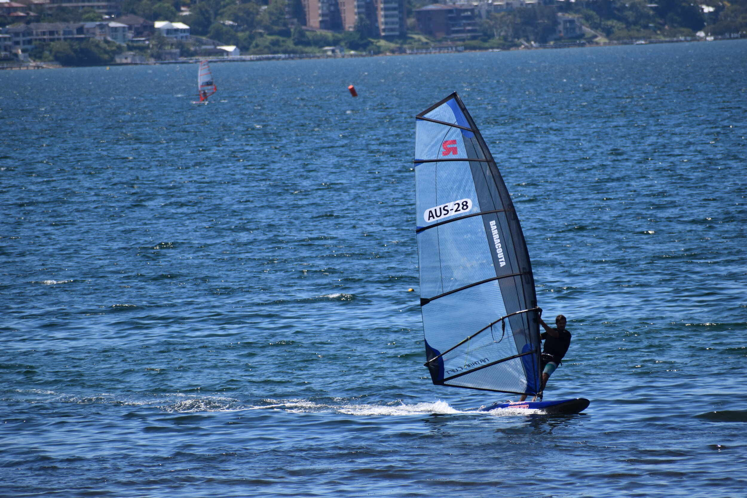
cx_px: 374
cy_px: 249
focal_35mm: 450
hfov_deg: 4.6
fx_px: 9337
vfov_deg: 3.1
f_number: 7.1
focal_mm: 300
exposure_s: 1/800
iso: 200
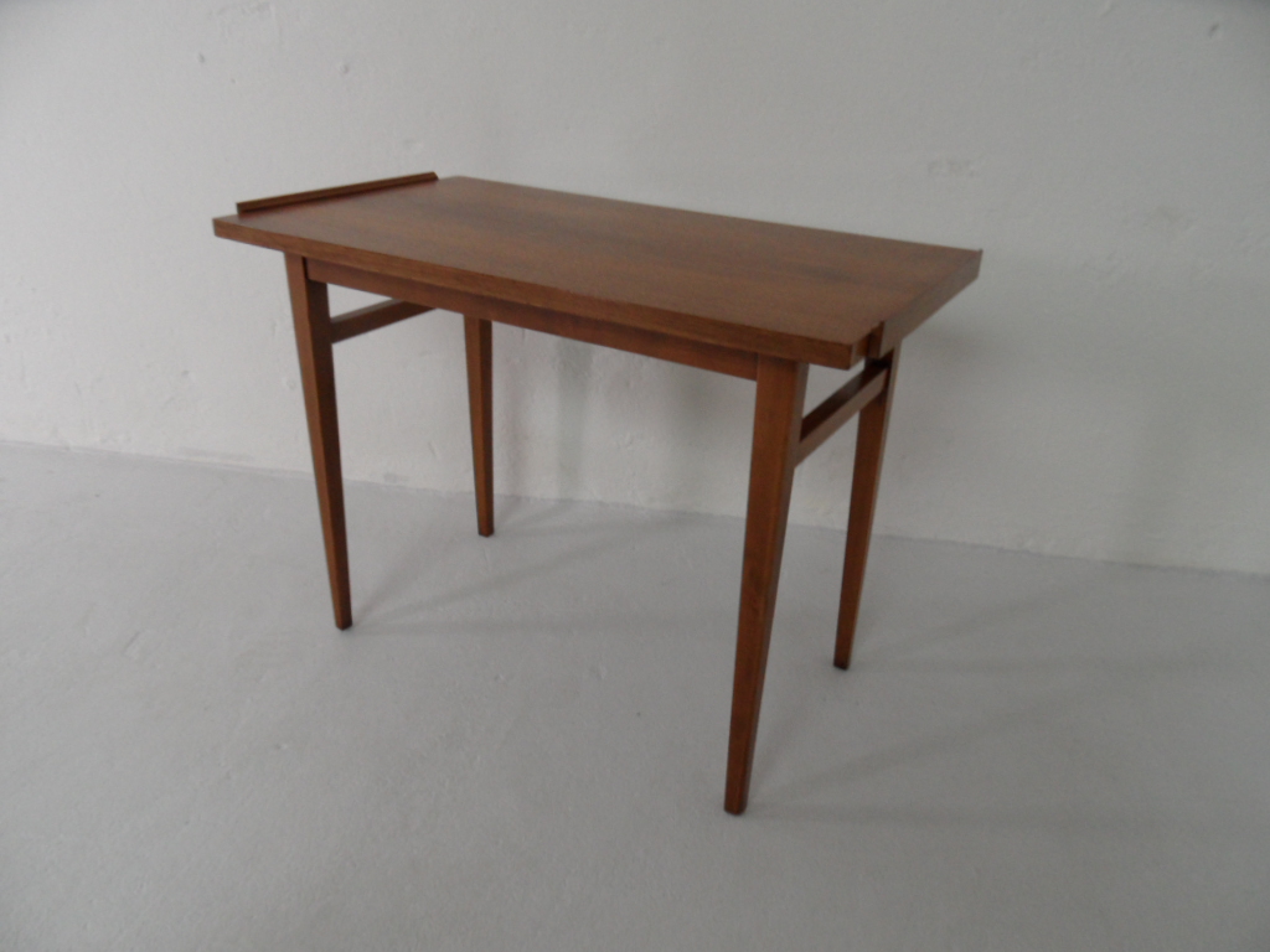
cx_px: 635
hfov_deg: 71.6
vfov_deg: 56.8
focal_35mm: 24
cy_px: 476
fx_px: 881
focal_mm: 3.9
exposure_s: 1/15
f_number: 3.2
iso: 200
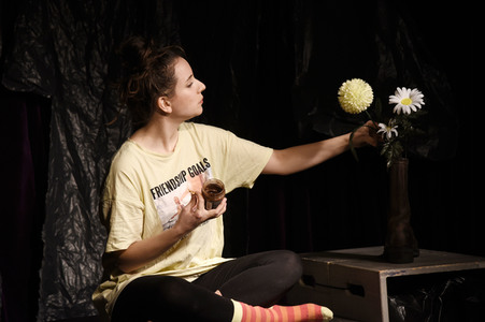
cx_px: 242
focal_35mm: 120
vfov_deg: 11.4
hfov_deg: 17.1
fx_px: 1615
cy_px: 161
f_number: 6.3
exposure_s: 1/60
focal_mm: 120
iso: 640
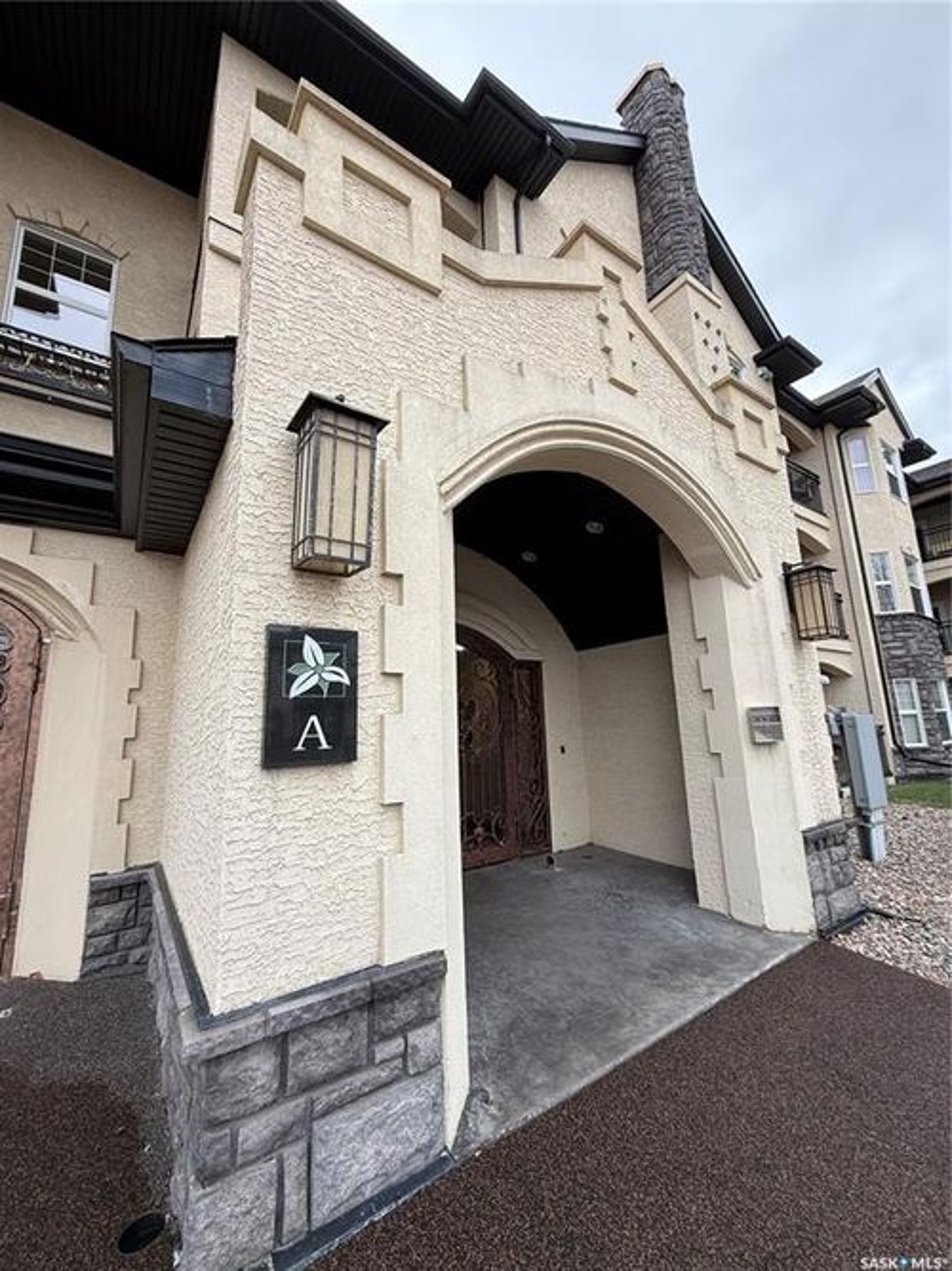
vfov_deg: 102.1
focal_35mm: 14
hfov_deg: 85.7
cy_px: 636
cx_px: 476
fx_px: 514
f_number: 2.2
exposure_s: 1/120
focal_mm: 2.22
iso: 50
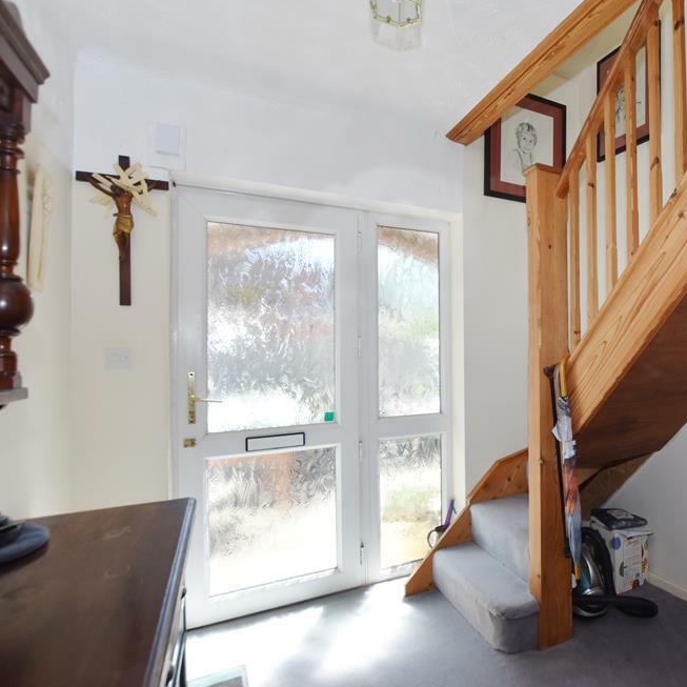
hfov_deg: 69.4
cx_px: 523
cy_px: 337
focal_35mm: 20
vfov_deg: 74.8
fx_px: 449
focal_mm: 10
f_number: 5.6
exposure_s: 1/250
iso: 360
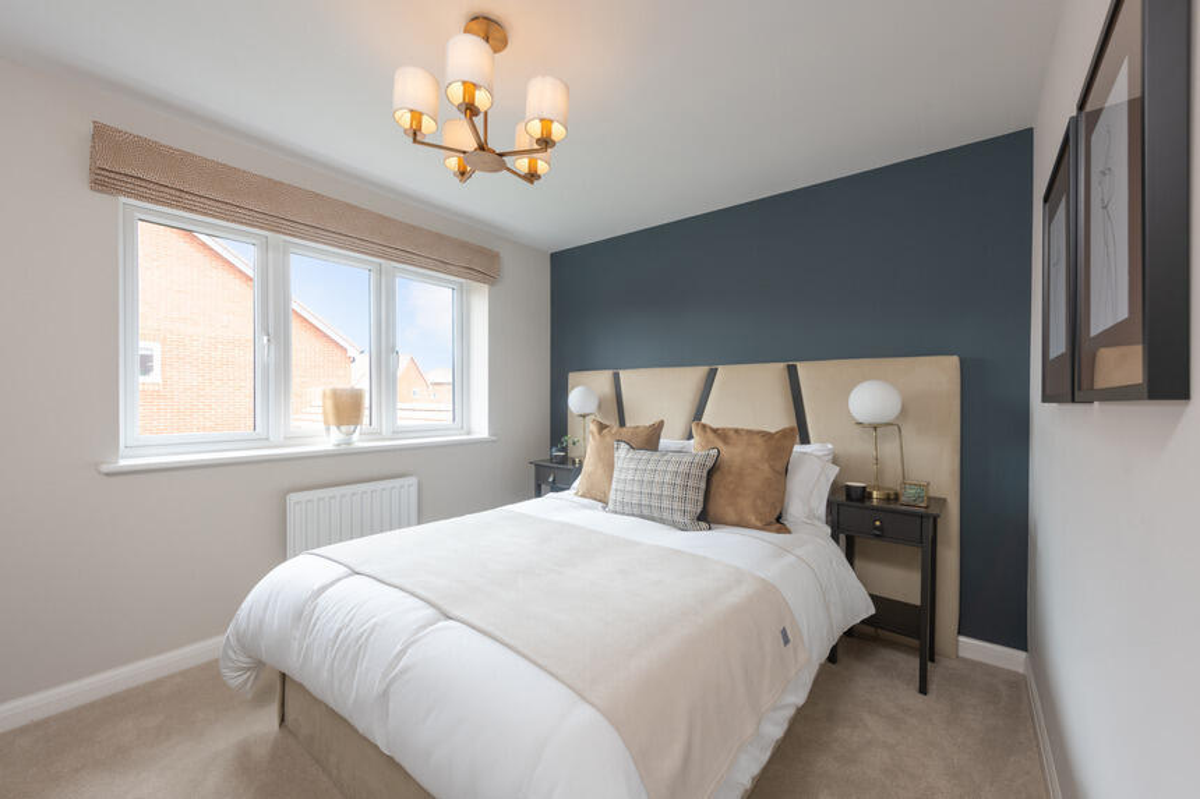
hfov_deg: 104.3
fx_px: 467
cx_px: 600
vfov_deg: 81.2
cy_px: 400
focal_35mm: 14
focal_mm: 14
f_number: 11
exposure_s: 1/8
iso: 100
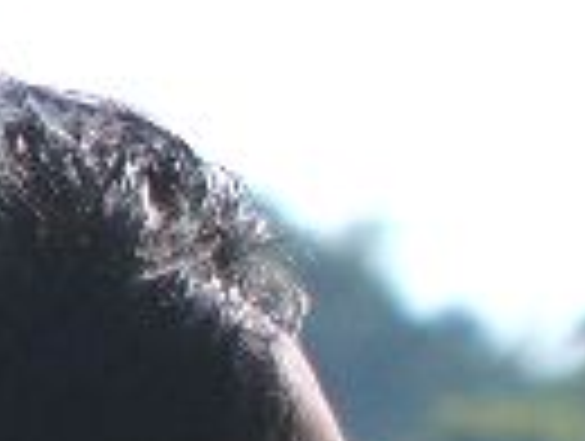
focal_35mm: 1364
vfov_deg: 1.1
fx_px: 23094
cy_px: 724
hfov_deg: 1.4
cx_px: 1184
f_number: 8
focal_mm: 46.3
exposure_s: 1/500
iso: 50
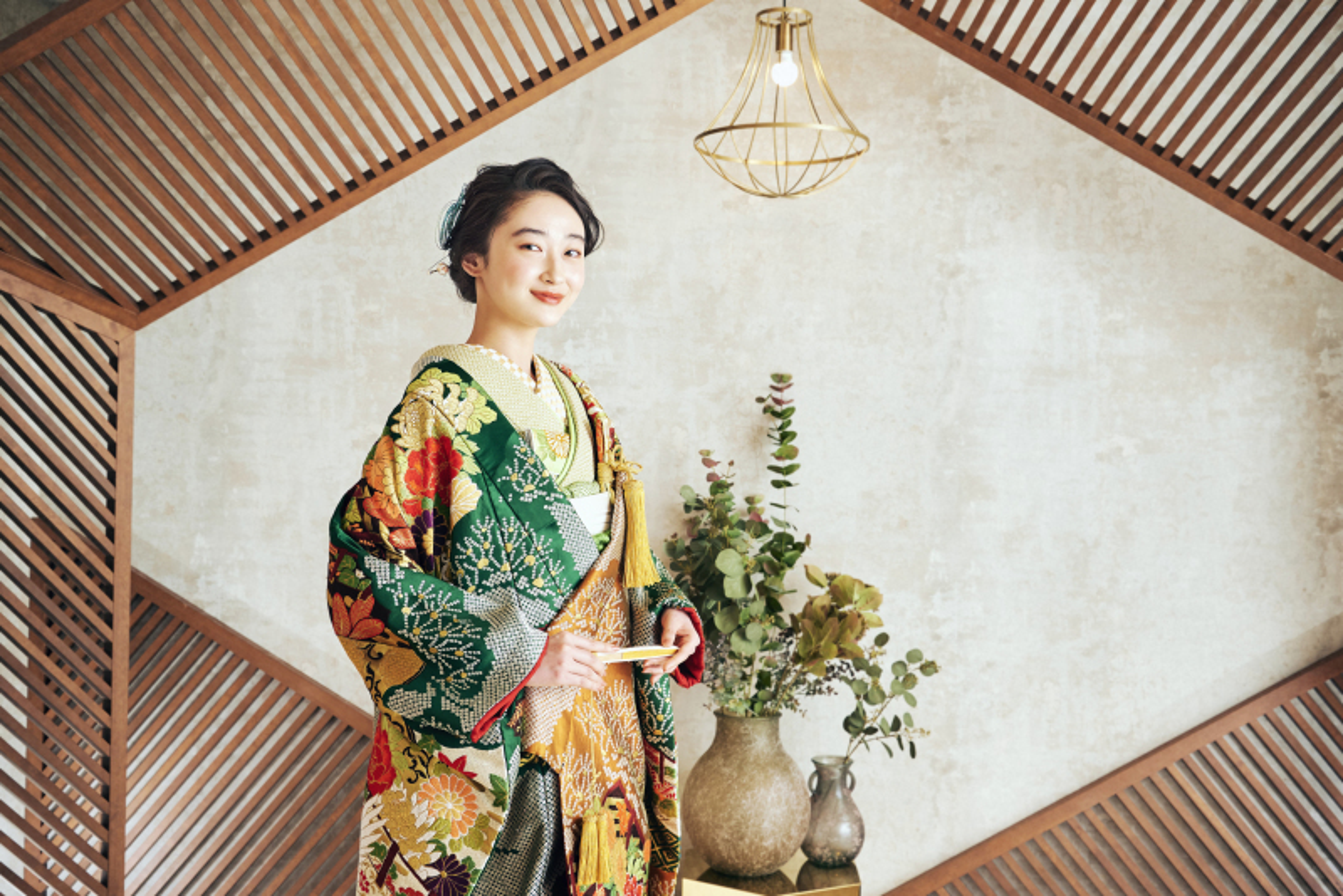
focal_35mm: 36
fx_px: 1343
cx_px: 672
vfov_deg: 36.9
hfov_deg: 53.1
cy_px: 448
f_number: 7.1
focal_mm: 36
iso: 400
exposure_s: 1/125
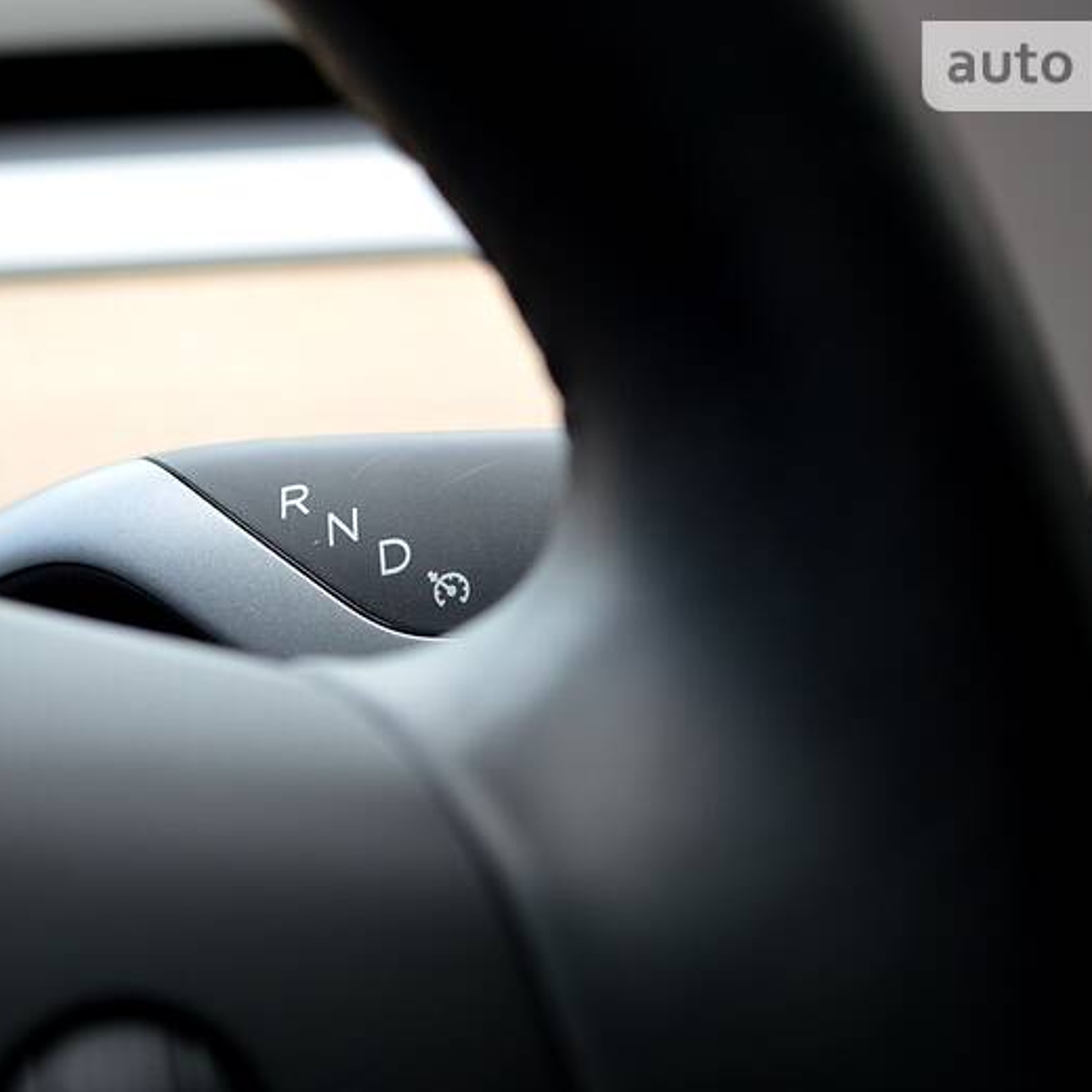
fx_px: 3355
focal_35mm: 94
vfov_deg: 18.5
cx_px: 416
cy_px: 554
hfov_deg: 18.5
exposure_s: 1/125
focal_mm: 48
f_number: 5.6
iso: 320
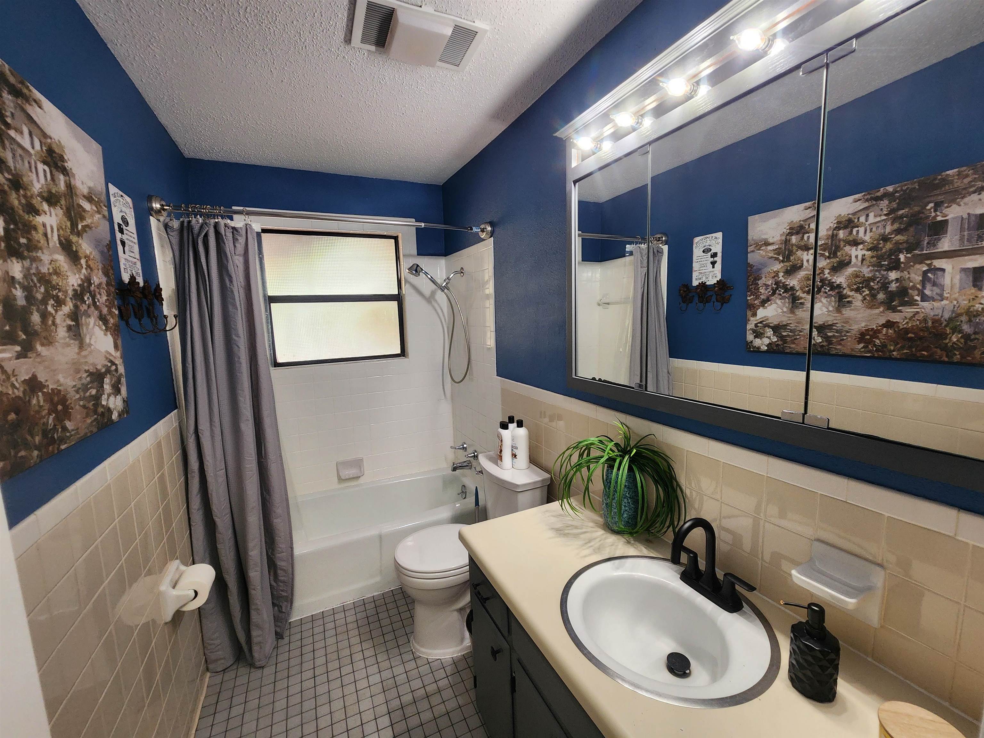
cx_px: 492
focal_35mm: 13
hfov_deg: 106.2
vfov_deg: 89.9
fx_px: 370
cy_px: 369
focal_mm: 2.2
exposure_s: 1/60
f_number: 2.2
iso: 200
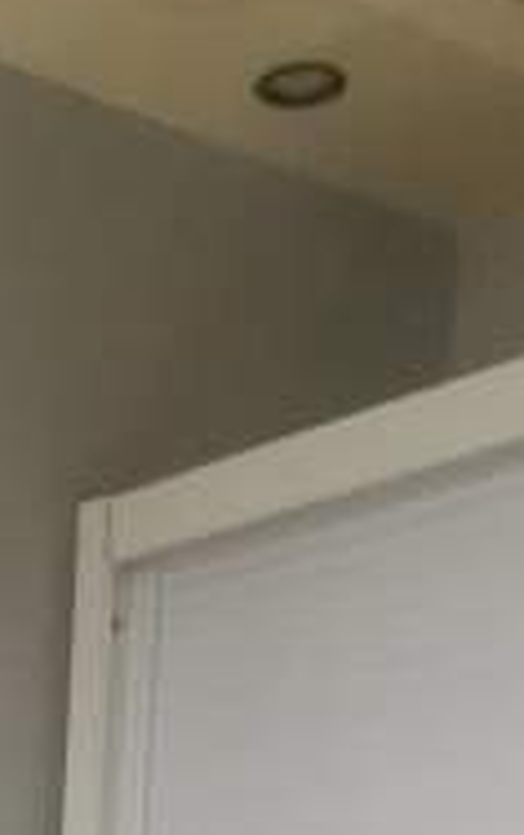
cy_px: 1877
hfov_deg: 12.3
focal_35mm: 102
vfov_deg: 14.8
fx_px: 2324
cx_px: -253
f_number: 2.2
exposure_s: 1/100
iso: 250
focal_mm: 2.26
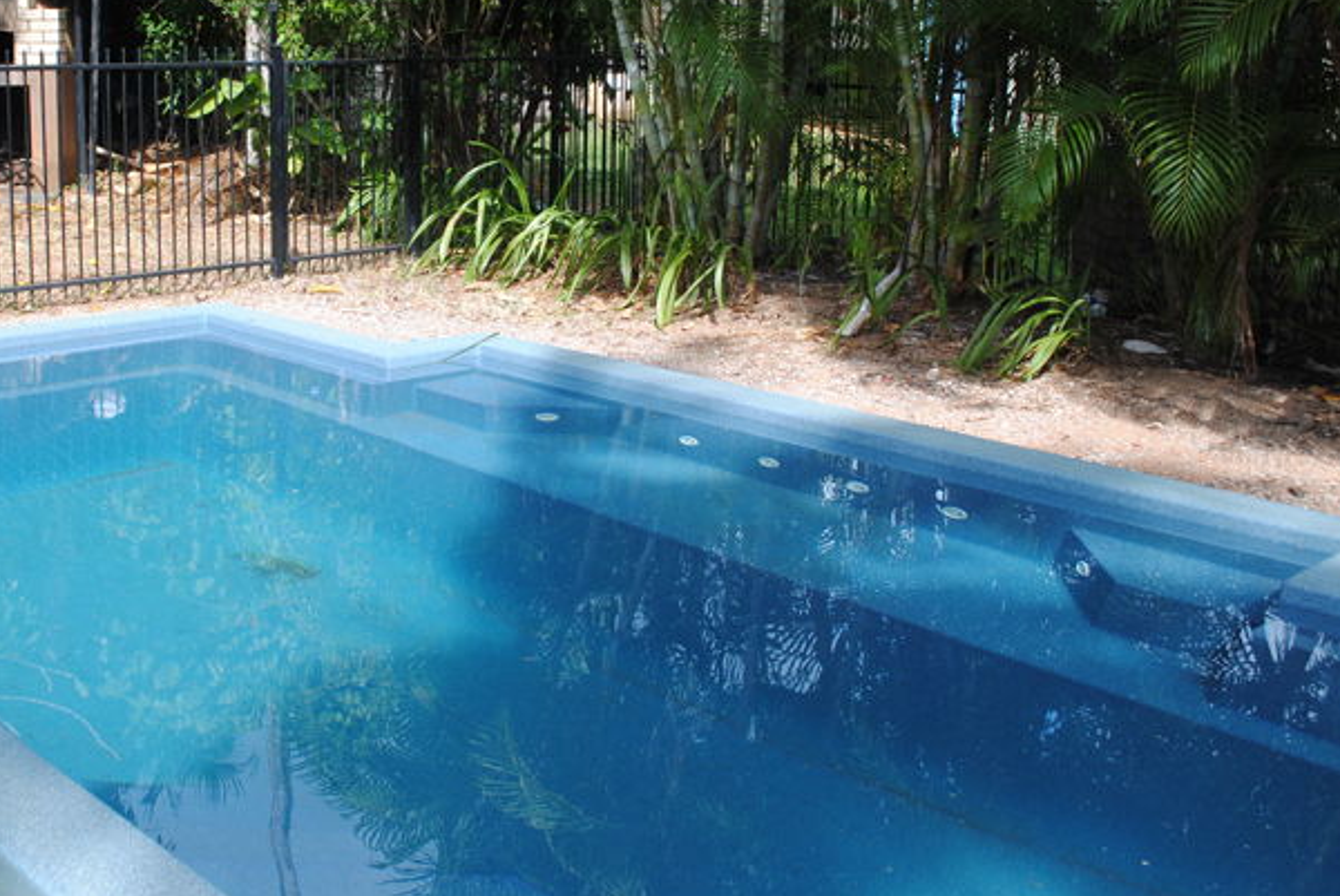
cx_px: 451
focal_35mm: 45
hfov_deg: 43.0
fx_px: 1676
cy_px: 268
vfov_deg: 29.6
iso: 100
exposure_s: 1/125
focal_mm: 20
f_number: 5.6
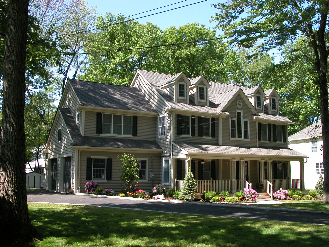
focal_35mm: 38
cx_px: 164
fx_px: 361
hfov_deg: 49.0
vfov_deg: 37.7
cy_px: 124
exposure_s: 1/181
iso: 100
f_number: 4.6
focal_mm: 10
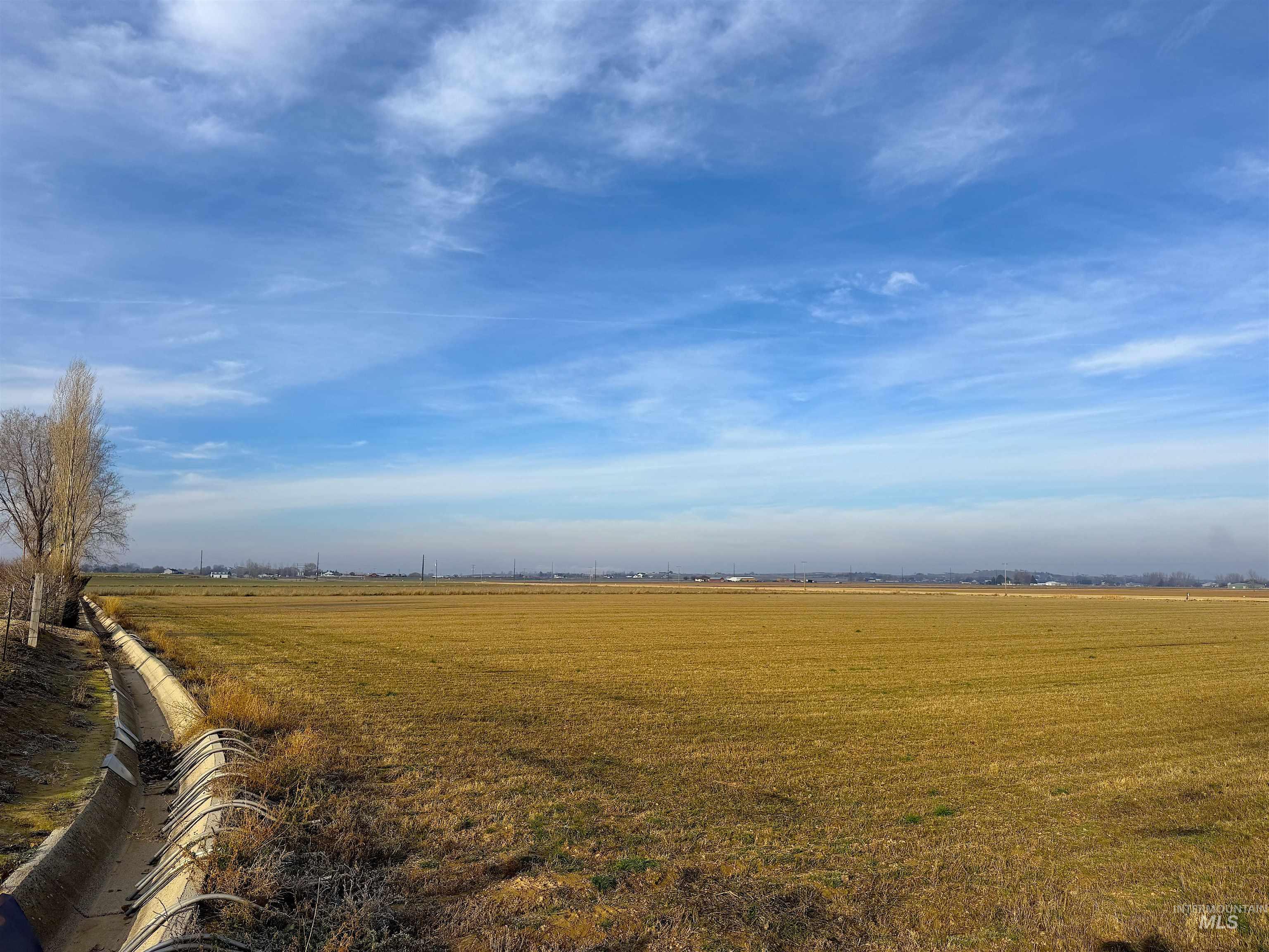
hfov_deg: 71.6
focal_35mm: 24
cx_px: 634
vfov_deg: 56.8
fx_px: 880
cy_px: 476
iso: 80
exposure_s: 1/5319
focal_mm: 6.76
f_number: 1.78
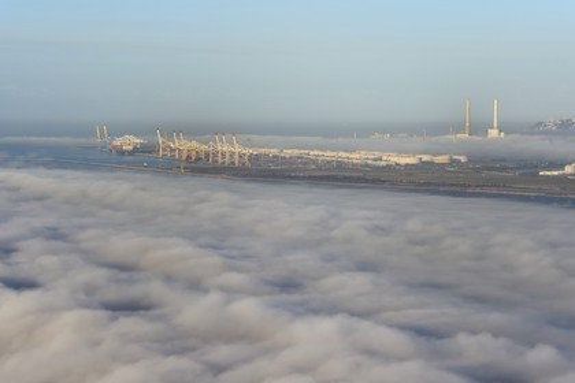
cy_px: 192
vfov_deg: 10.2
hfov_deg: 15.2
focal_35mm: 135
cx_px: 288
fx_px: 2156
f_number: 14
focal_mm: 135
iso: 200
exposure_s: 1/250
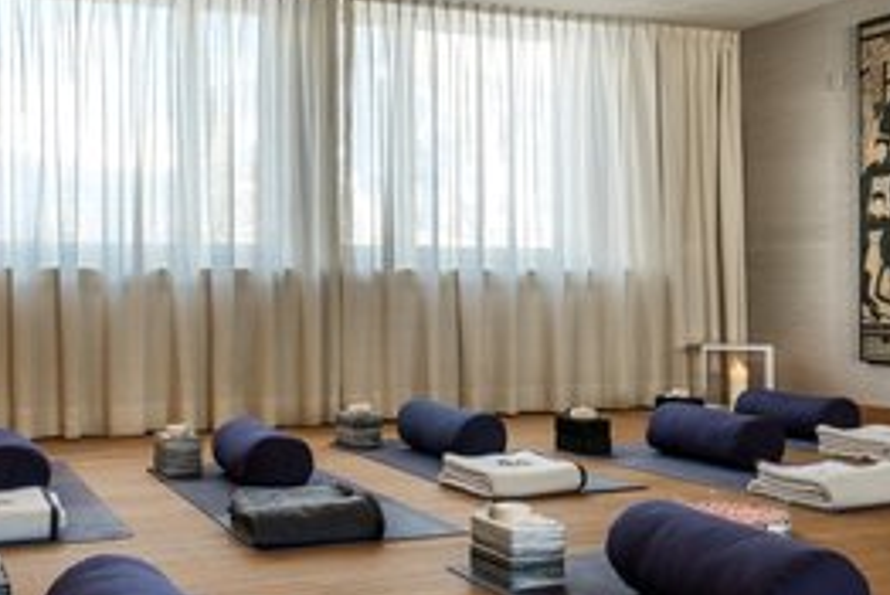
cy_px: 439
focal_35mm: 44
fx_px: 1088
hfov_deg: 44.4
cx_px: 411
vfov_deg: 30.1
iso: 200
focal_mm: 16
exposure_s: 1/2.5
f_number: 11
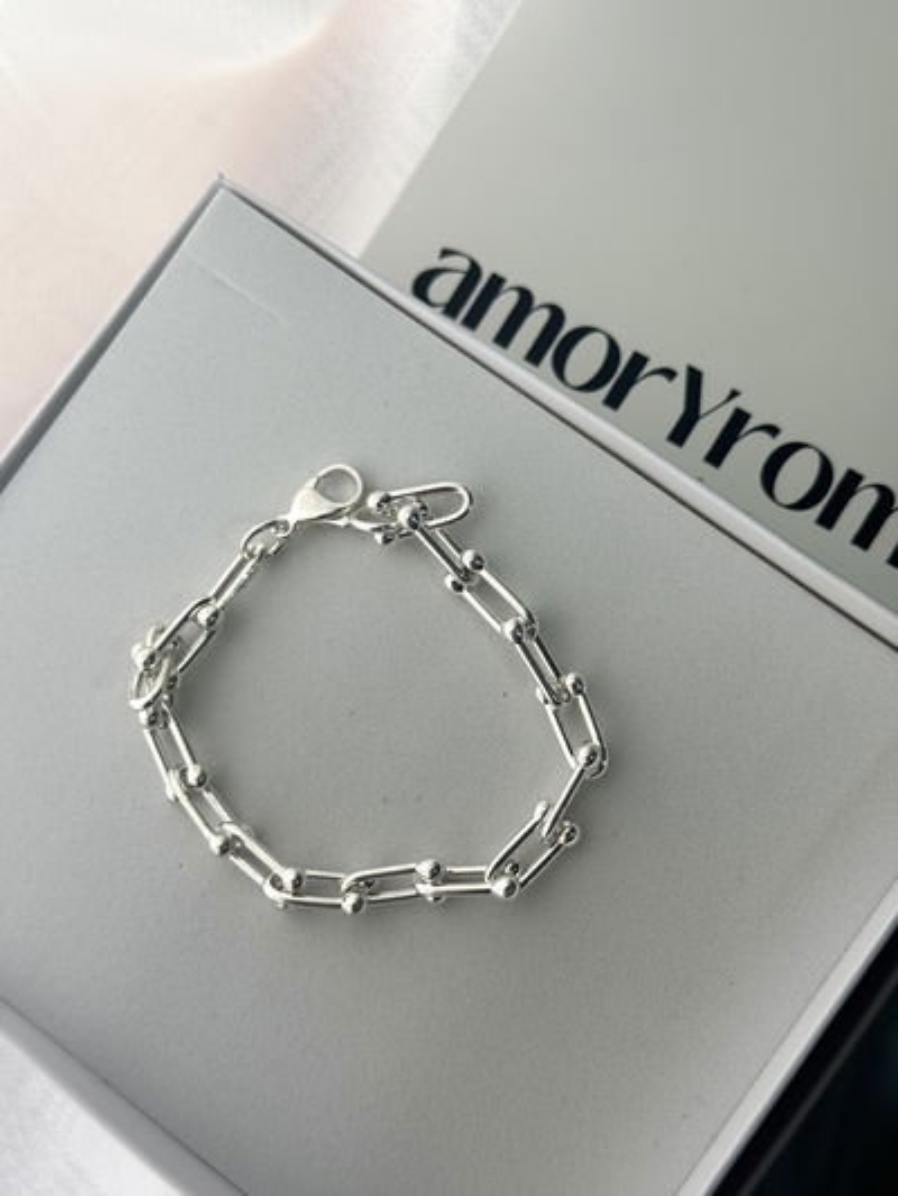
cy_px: 598
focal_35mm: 48
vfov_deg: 39.6
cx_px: 449
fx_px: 1660
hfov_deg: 30.3
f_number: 1.78
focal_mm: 6.76
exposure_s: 1/121
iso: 50
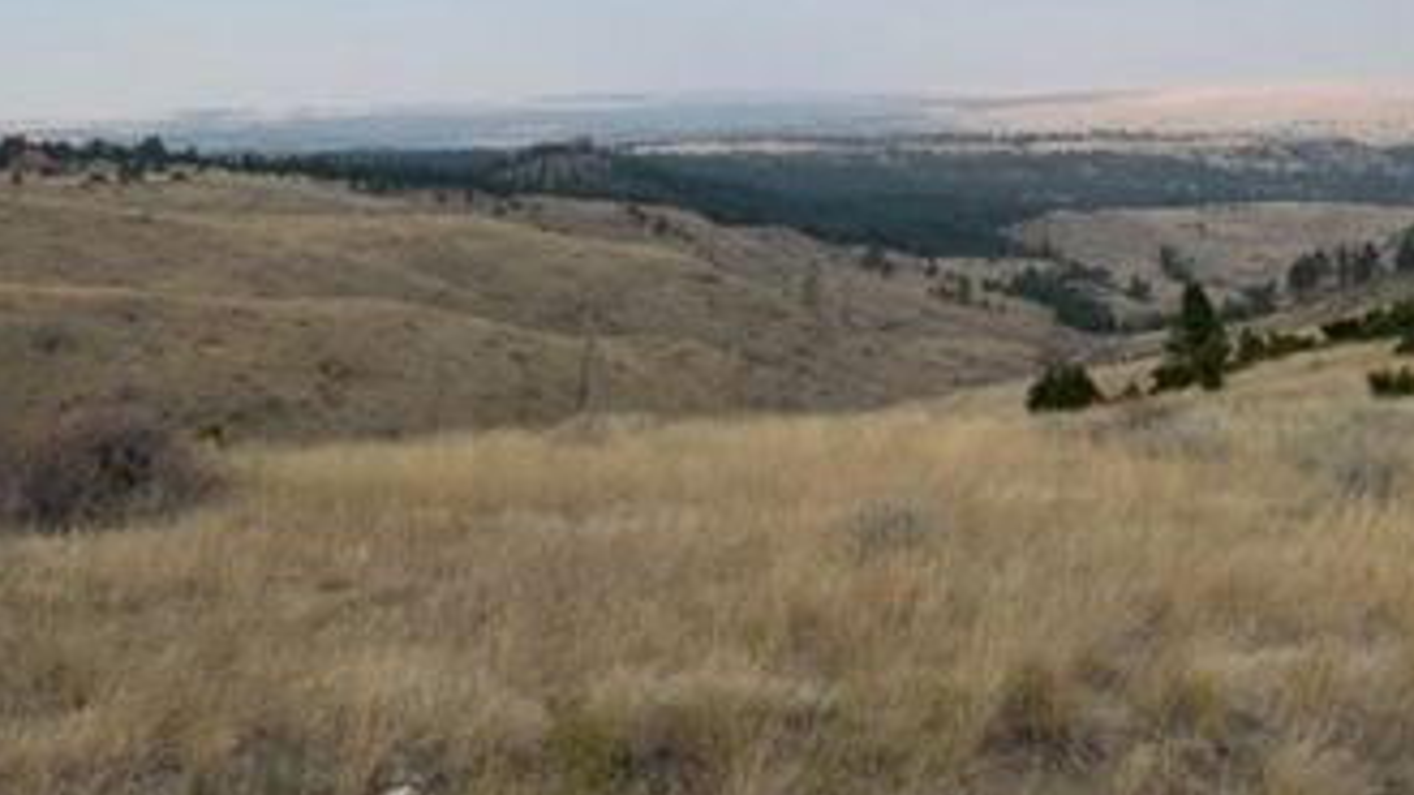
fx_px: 1612
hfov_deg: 47.4
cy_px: 32
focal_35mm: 43
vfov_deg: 26.5
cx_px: 722
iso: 25
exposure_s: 1/2309
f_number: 1.8
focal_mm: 4.25
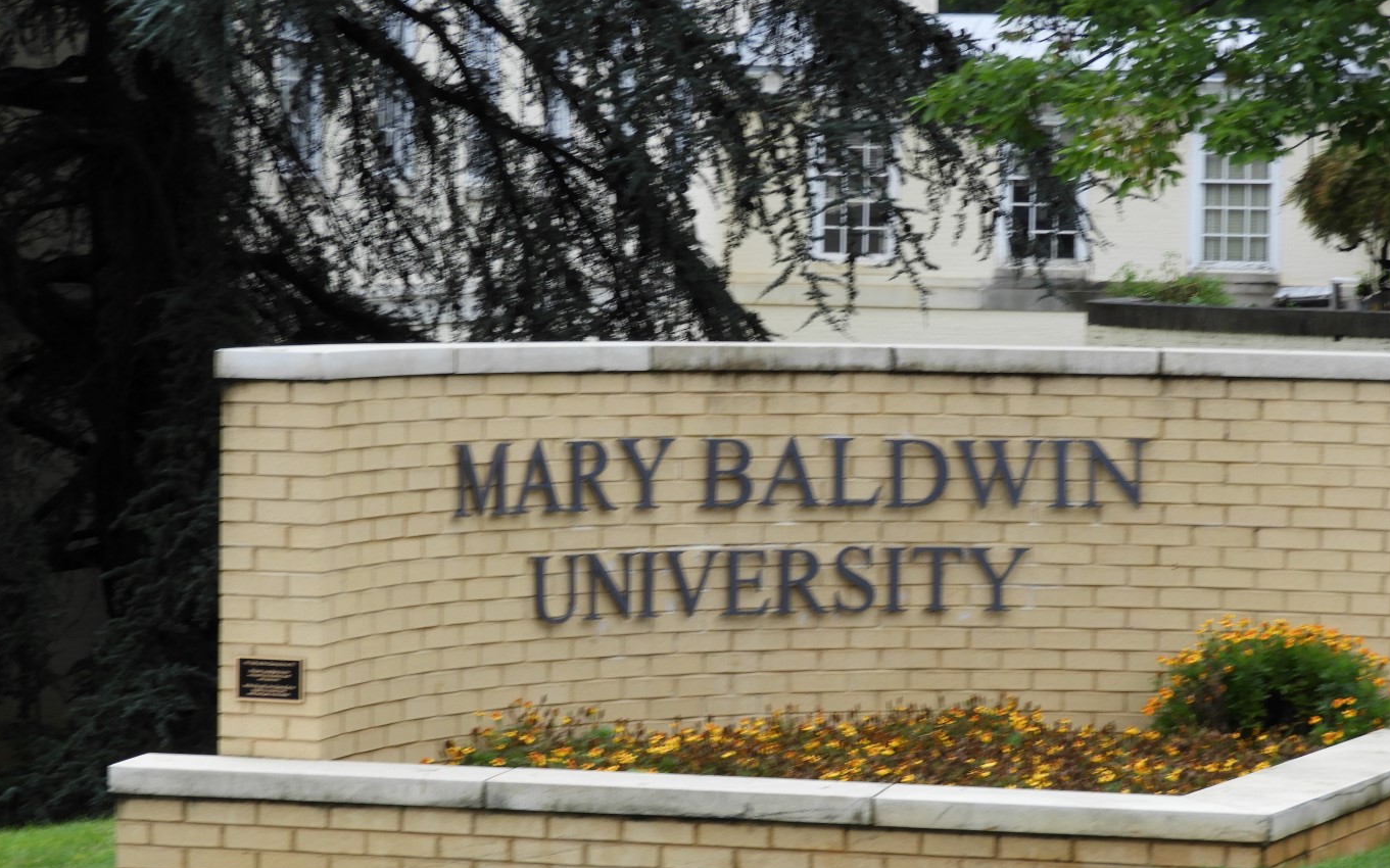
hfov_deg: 16.2
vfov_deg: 10.1
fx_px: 4886
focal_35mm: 129
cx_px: 730
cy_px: 532
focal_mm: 20.6
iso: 100
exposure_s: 1/100
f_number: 5
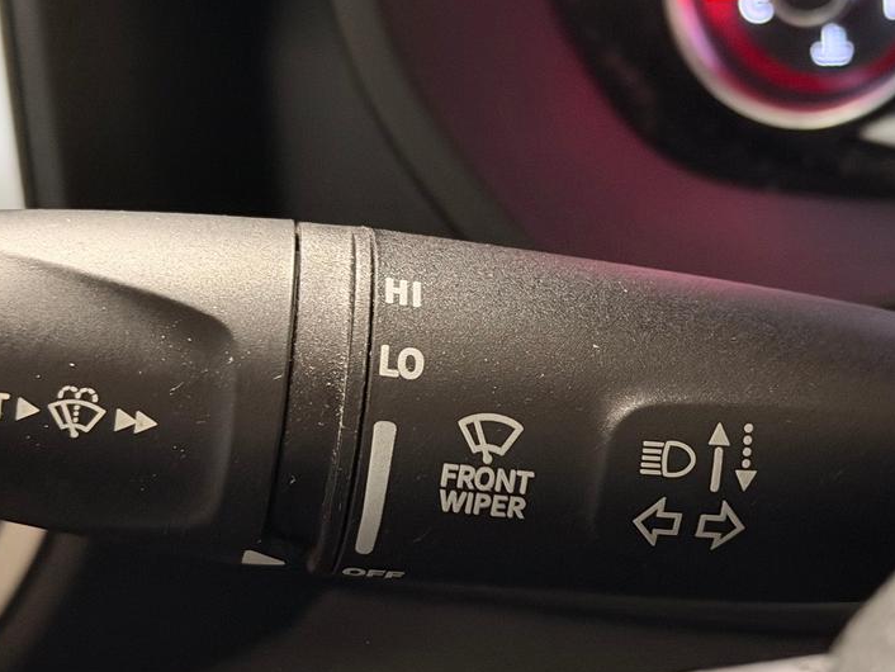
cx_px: 535
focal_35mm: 87
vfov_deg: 17.0
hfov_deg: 22.5
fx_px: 2250
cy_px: 321
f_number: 1.78
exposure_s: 1/24
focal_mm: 6.76
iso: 640
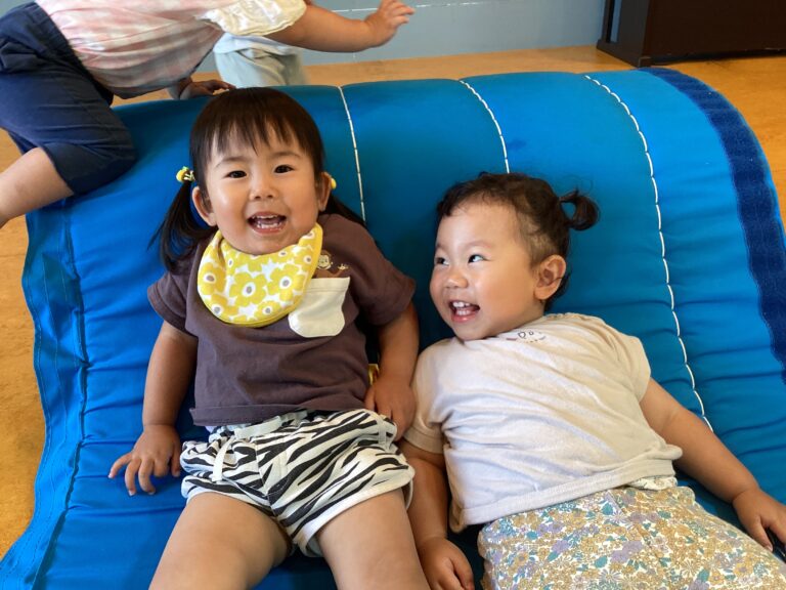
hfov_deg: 58.4
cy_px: 295
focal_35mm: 31
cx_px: 393
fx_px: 704
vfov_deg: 45.4
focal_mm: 3.3
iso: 64
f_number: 2.4
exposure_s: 1/50
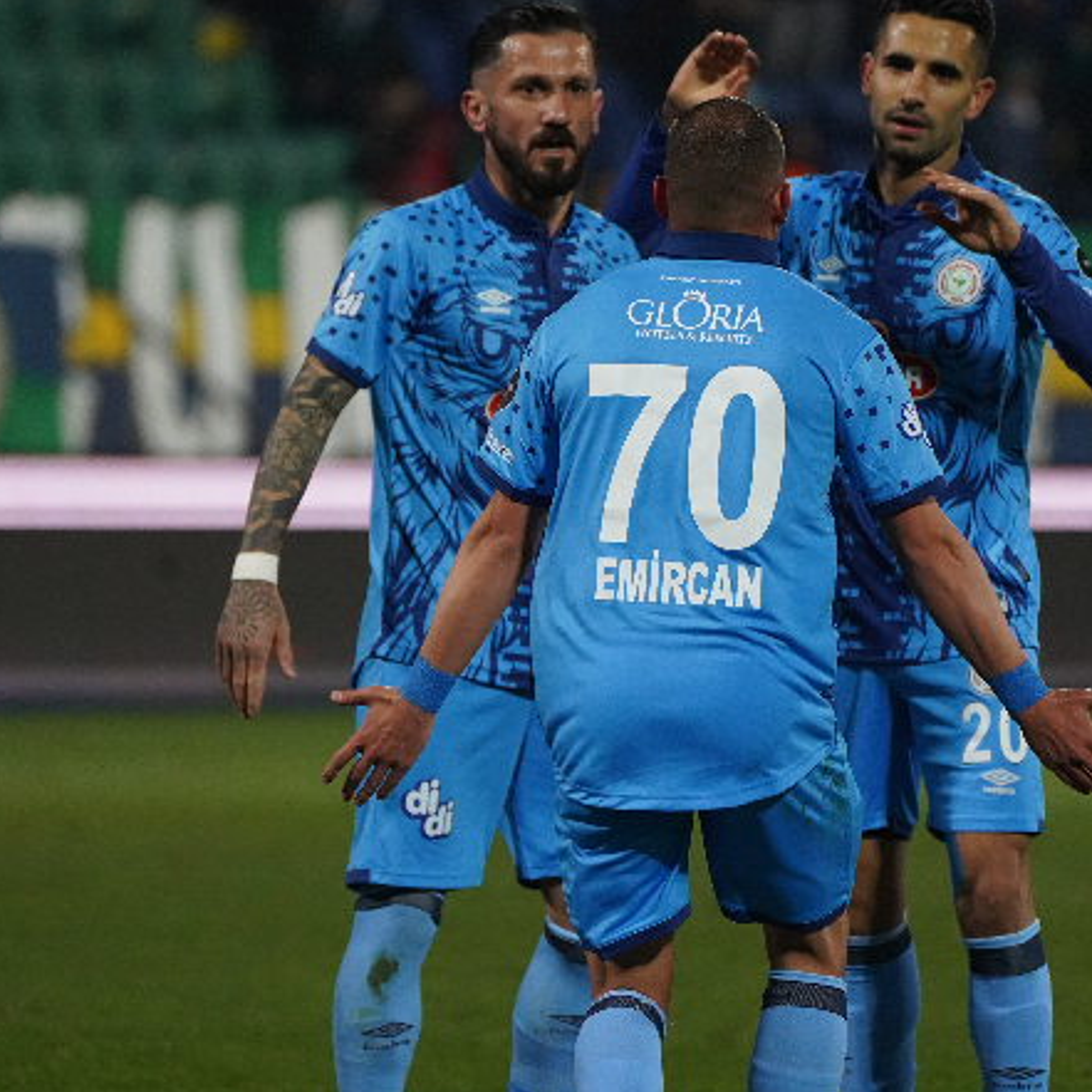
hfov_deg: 2.8
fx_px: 22021
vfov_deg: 2.8
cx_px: 540
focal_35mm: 617
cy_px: 553
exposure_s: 1/2000
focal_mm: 400
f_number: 5.6
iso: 6400
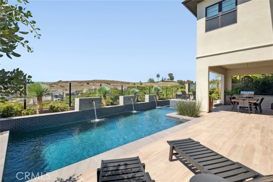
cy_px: 91
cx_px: 136
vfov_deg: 77.4
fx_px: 114
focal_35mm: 15
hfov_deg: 100.4
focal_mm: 10
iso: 125
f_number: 8
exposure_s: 1/600
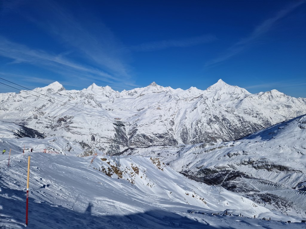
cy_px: 114
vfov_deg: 58.9
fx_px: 203
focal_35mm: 23
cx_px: 153
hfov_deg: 73.9
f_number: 1.8
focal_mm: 5.4
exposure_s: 1/6256
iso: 50
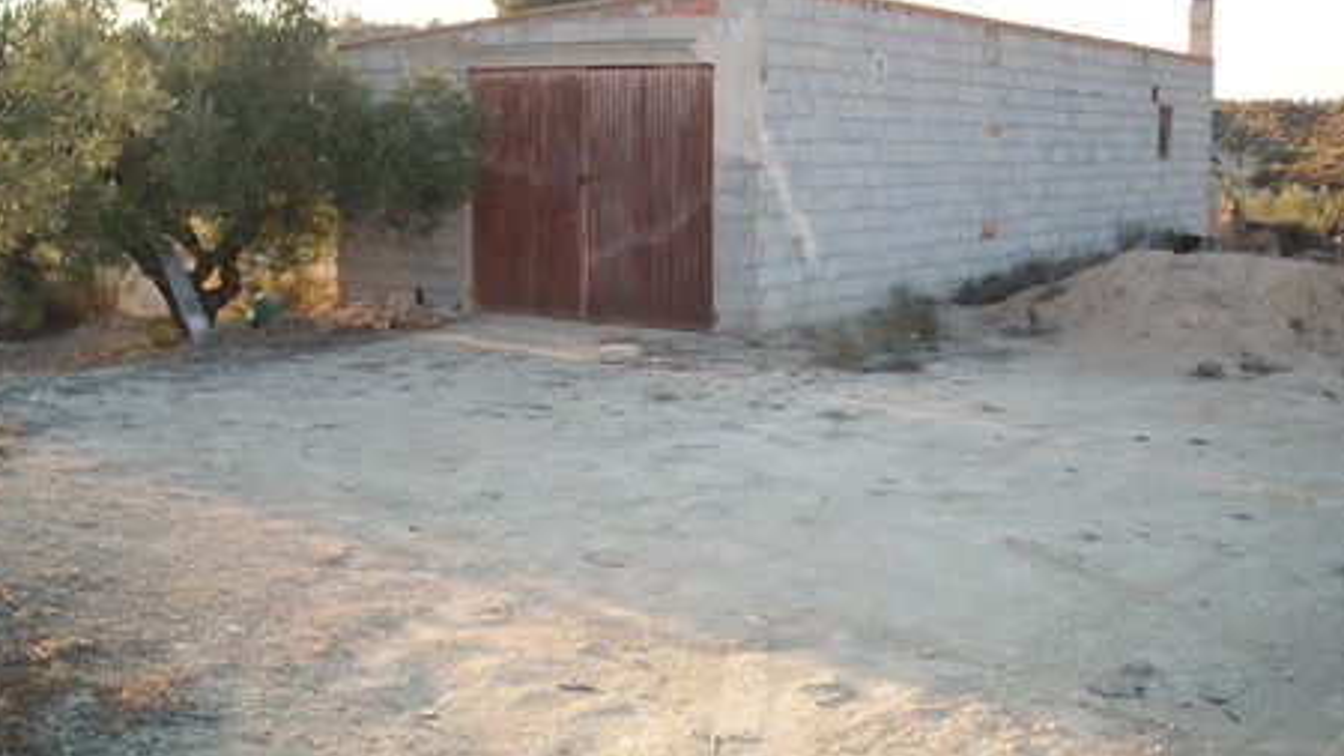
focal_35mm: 49
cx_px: 666
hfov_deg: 42.1
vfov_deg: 24.3
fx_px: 1746
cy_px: 270
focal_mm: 7.1
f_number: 3.1
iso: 64
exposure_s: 1/129
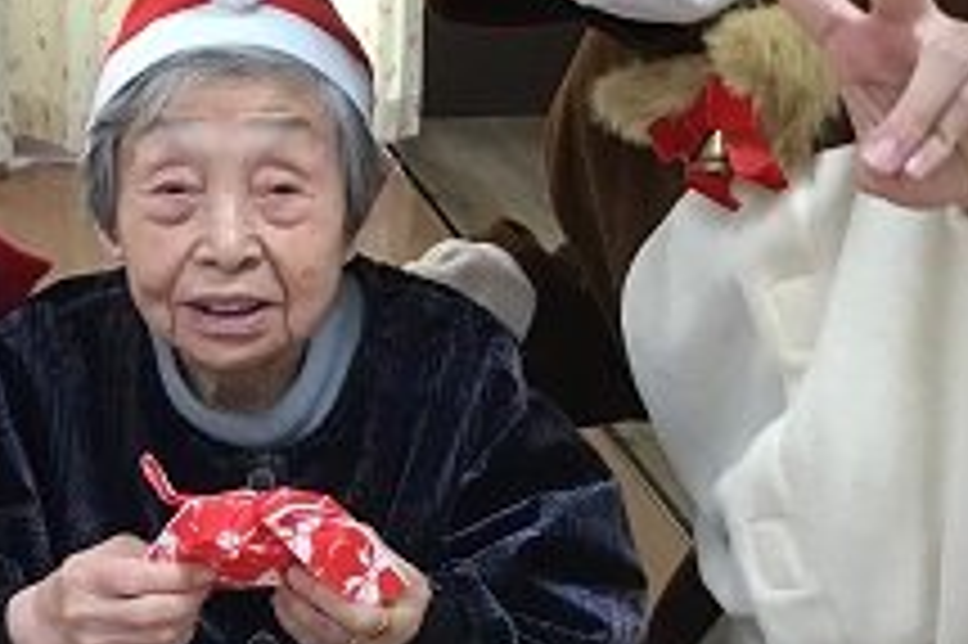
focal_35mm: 75
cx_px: 104
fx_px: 2015
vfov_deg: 18.0
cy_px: 534
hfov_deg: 26.2
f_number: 2.4
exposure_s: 1/30
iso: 50
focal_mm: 3.3
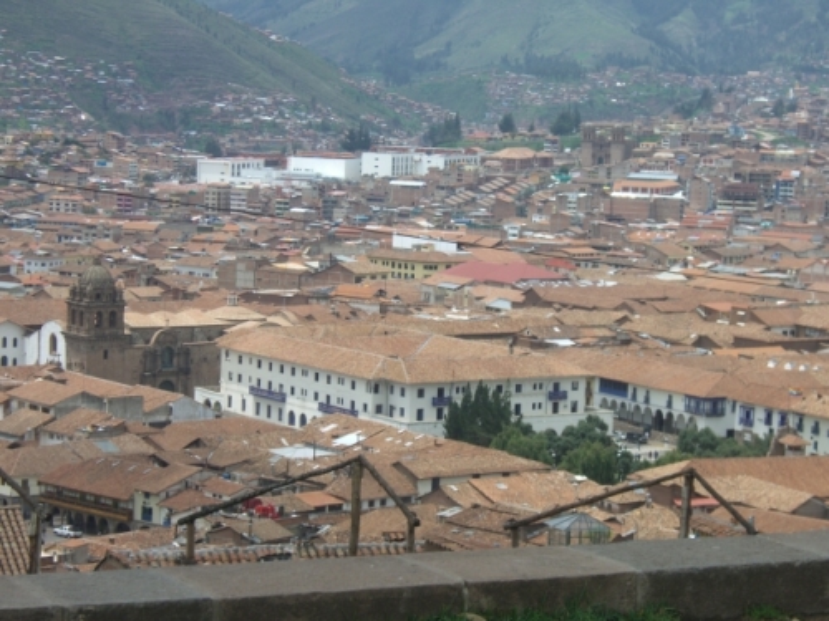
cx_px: 414
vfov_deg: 13.0
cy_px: 310
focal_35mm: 114
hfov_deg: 17.3
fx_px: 2730
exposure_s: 1/320
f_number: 5.4
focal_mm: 23.7
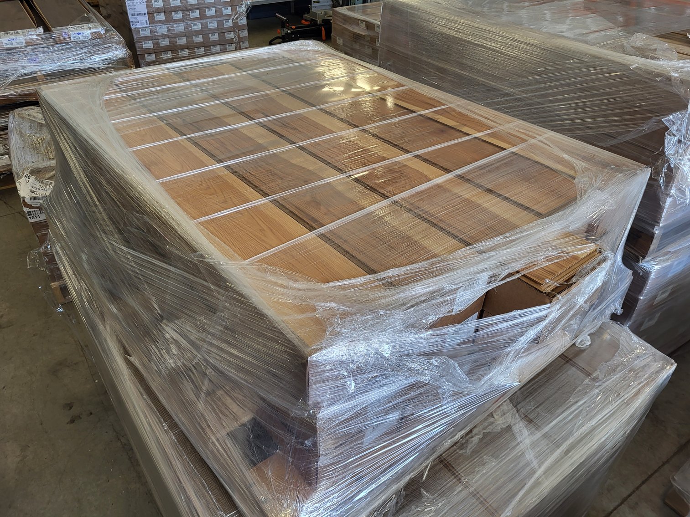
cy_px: 258
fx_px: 518
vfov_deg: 53.1
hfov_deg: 67.3
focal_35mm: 26
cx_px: 345
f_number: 1.8
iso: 100
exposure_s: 1/120
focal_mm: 5.4
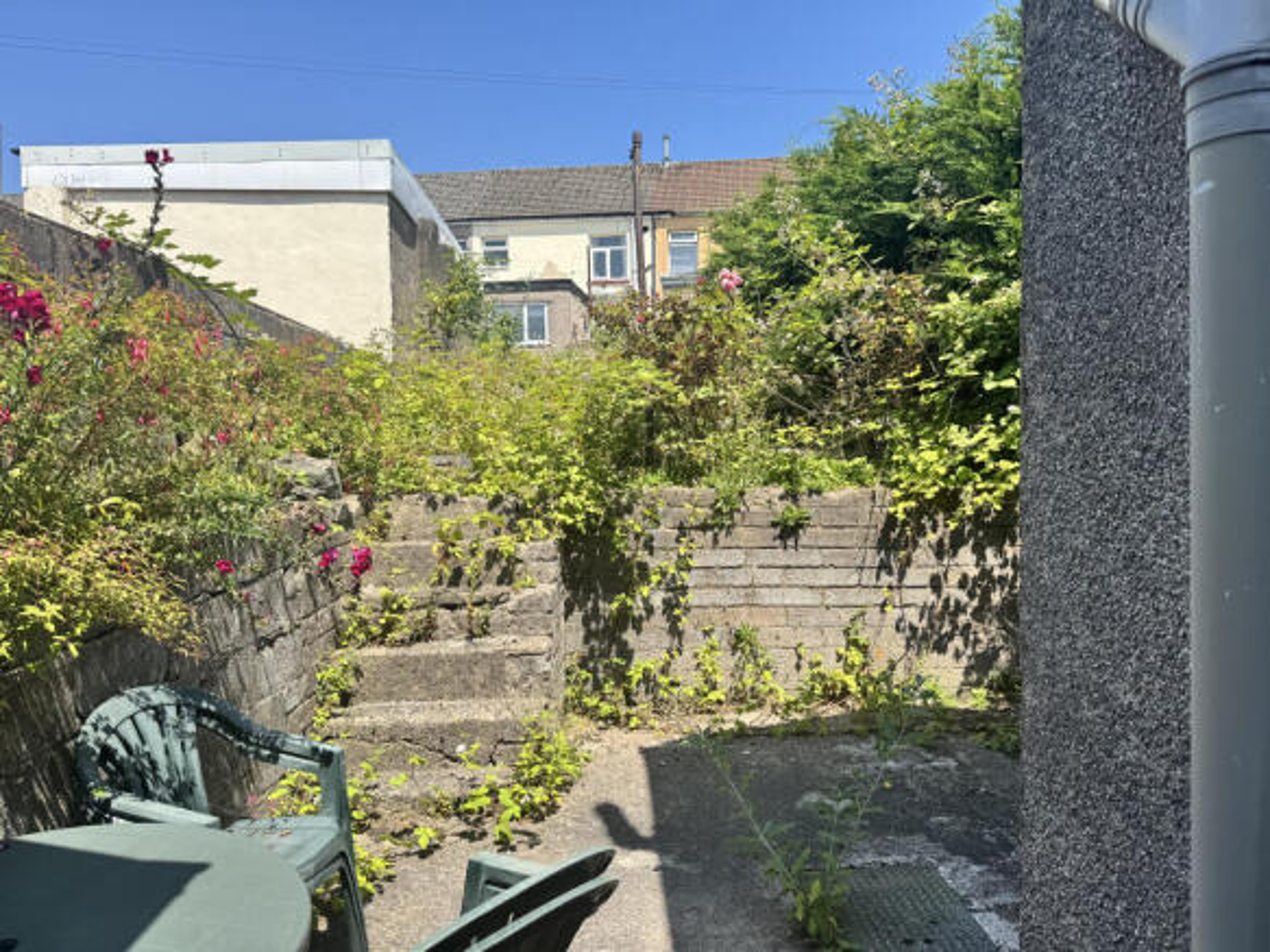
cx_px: 635
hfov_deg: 71.6
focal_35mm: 24
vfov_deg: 56.8
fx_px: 880
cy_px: 476
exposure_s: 1/2604
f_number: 1.78
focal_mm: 6.76
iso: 80
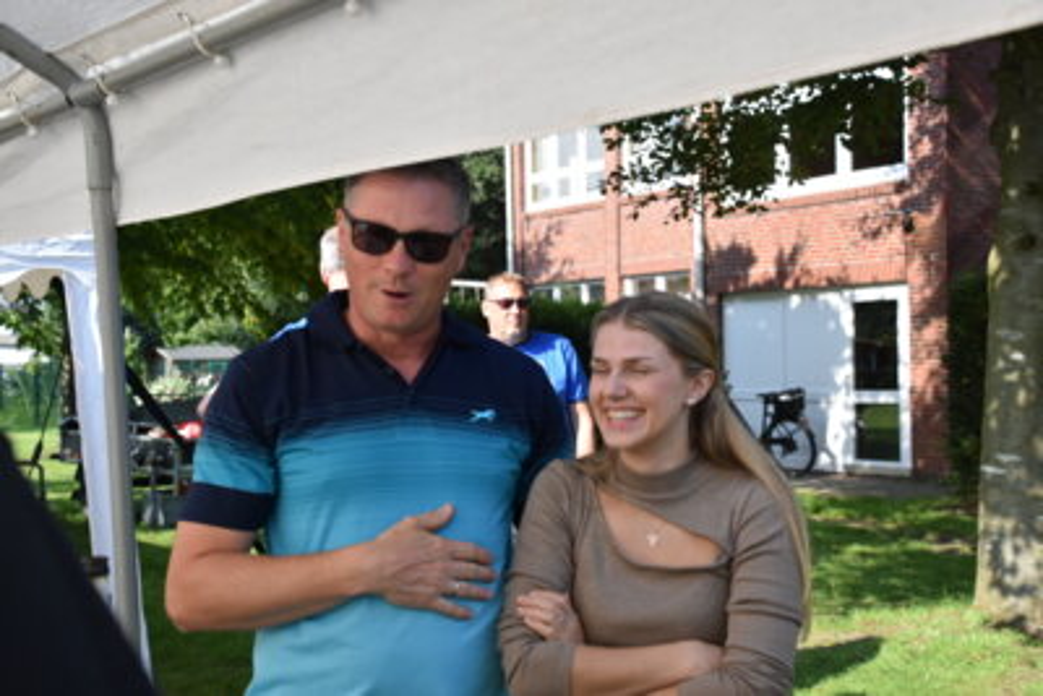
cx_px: 522
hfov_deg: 43.6
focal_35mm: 45
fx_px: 1304
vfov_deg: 29.9
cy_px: 348
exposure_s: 1/1250
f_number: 5
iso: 400
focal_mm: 30
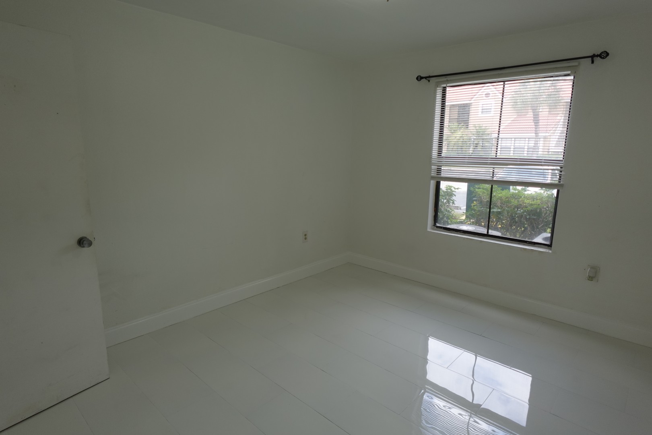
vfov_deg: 61.9
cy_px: 218
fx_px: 362
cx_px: 326
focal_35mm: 20
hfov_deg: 84.0
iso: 125
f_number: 2
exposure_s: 1/250
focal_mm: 7.6
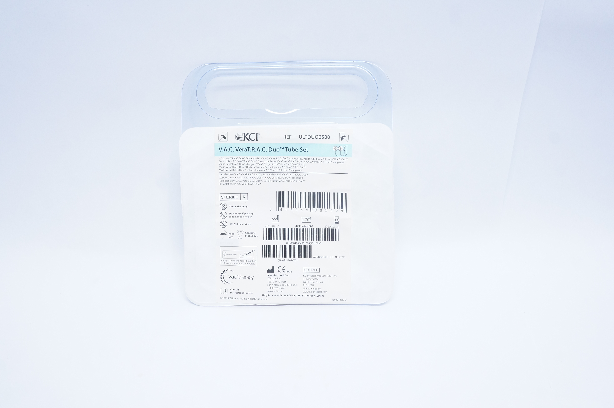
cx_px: 307
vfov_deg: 43.5
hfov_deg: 62.0
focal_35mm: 30
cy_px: 204
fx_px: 511
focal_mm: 20
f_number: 8
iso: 1600
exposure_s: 1/50
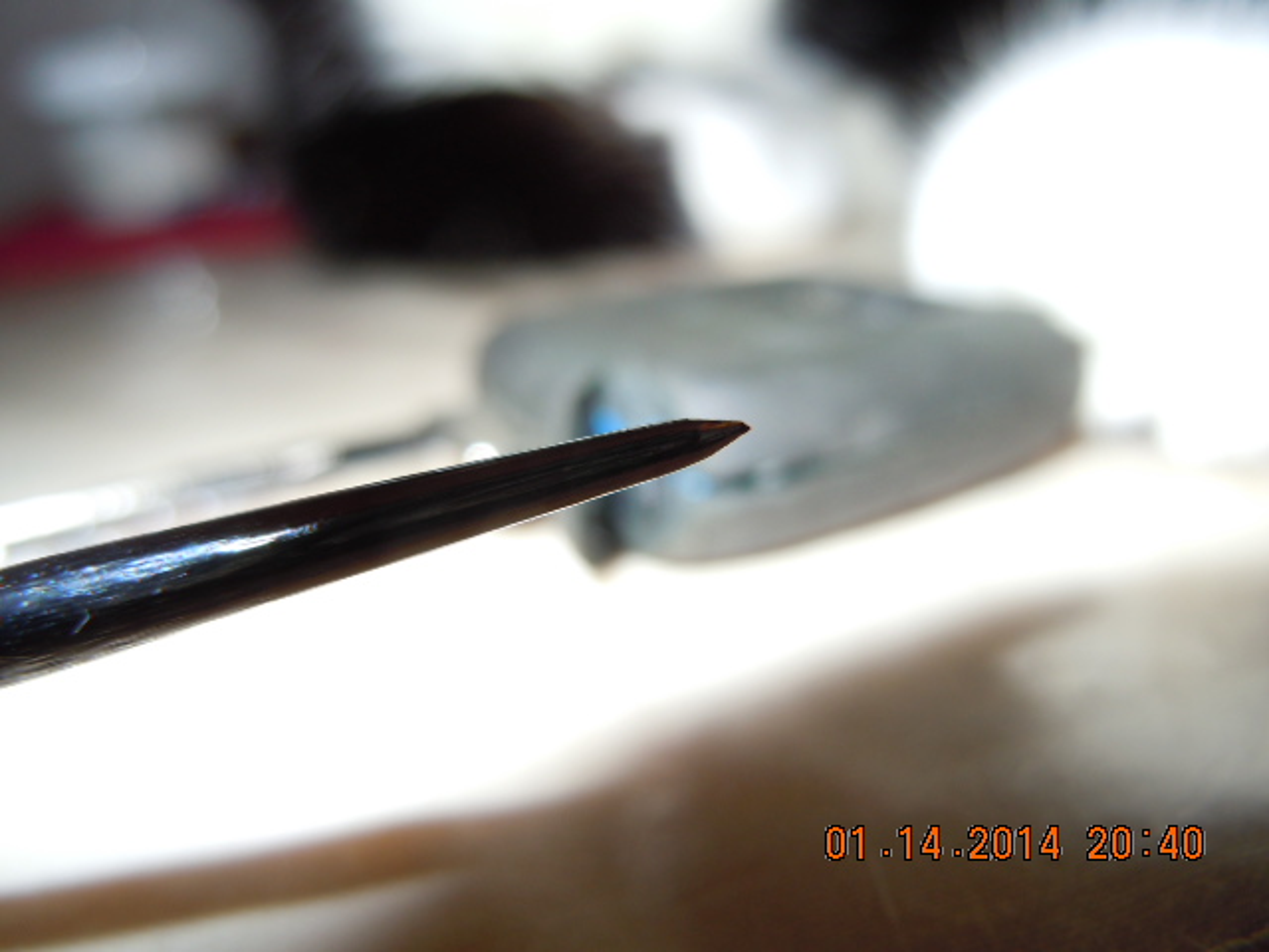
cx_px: 634
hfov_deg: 60.0
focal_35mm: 30
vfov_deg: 46.8
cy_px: 476
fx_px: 1100
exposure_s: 1/30
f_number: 3.5
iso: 100
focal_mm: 5.4
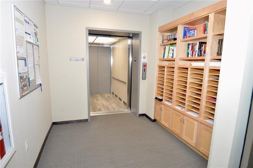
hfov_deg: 81.3
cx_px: 126
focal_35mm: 21
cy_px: 84
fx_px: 147
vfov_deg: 59.3
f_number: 4
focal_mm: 14
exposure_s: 1/60
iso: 720
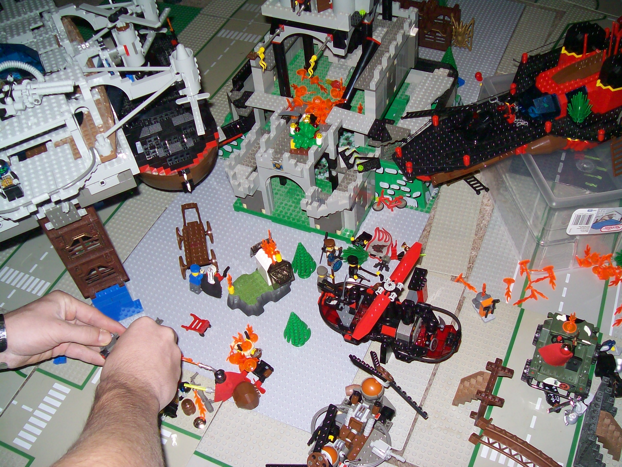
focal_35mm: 36
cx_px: 311
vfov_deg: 39.6
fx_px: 647
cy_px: 234
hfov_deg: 51.4
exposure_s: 1/128
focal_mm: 6
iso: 80
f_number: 2.7
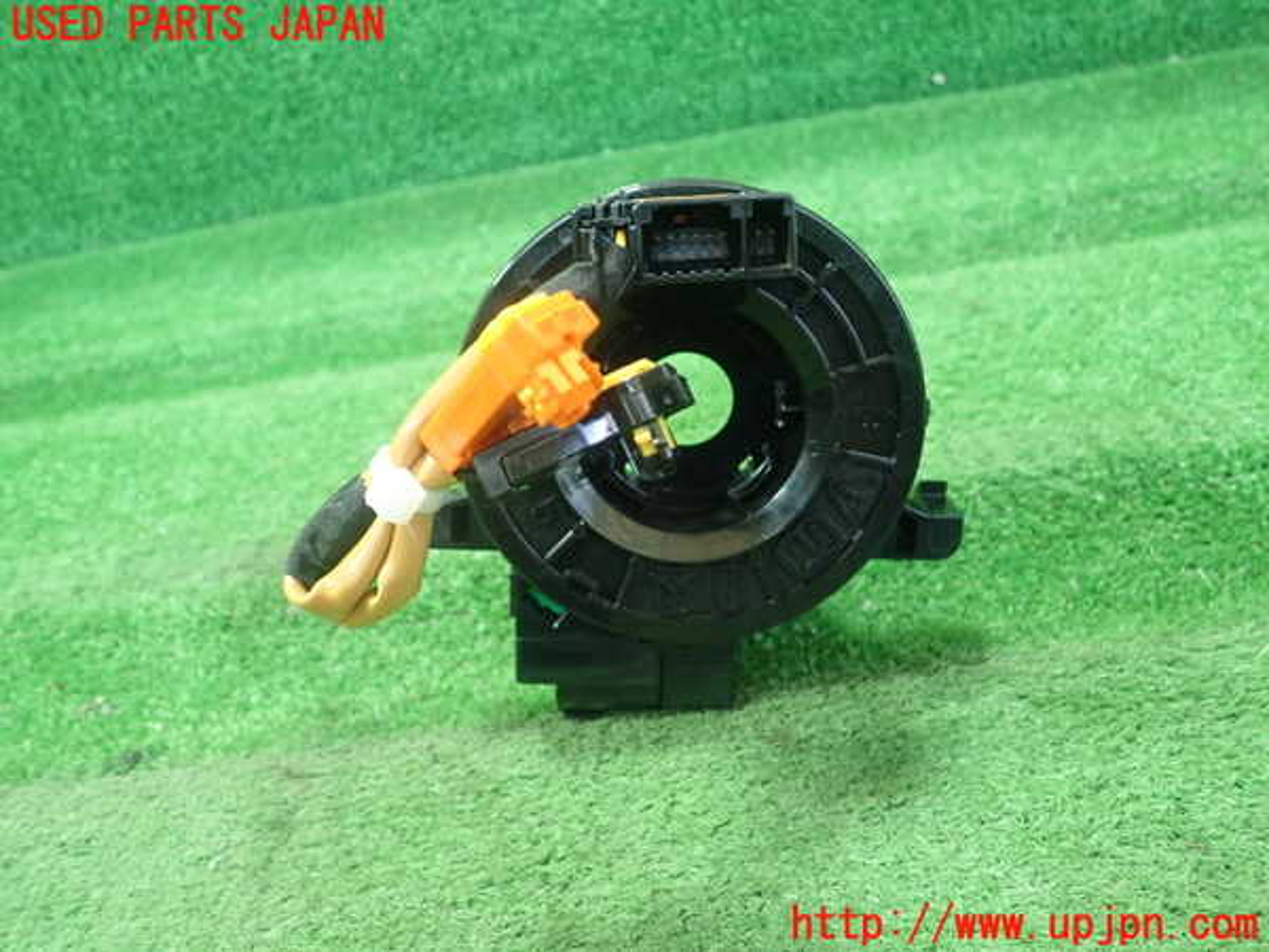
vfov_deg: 46.8
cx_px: 634
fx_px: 1100
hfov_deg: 60.0
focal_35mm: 30
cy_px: 476
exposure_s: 1/125
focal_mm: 5.5
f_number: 2.3
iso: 640
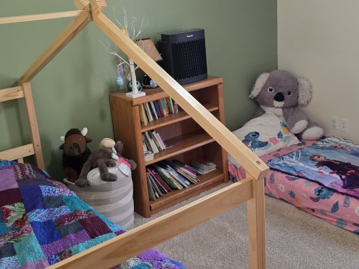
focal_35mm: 45
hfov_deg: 41.8
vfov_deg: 32.2
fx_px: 467
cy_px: 123
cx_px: 218
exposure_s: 1/120
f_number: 1.7
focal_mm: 6.3
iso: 400
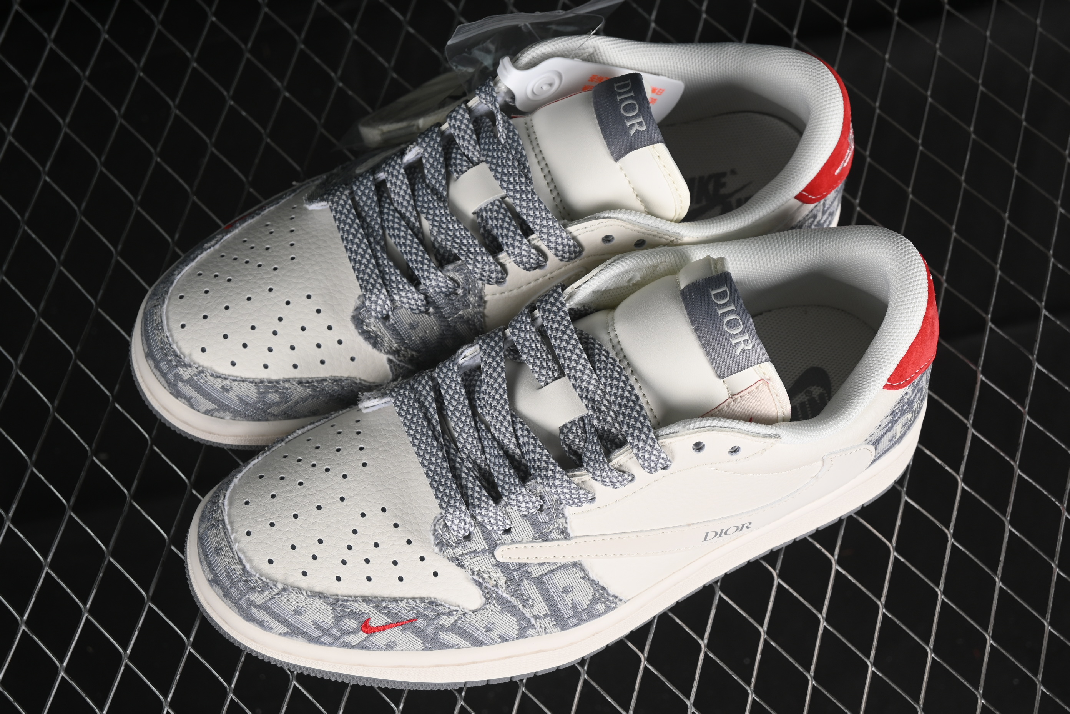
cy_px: 357
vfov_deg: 18.2
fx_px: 2229
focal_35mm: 75
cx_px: 535
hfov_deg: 27.0
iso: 160
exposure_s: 1/80
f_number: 7.1
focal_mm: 50
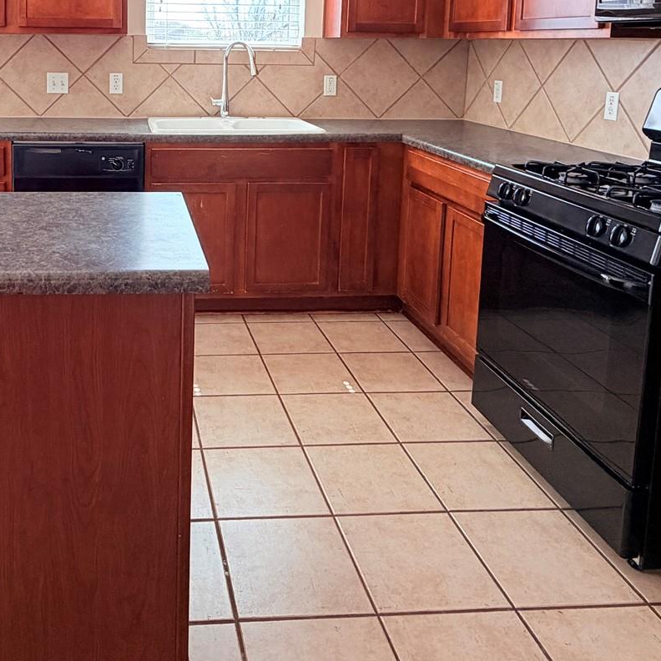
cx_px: 168
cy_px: 120
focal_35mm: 32
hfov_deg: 49.1
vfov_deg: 47.9
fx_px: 691
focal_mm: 2.22
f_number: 2.2
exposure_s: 1/121
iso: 80
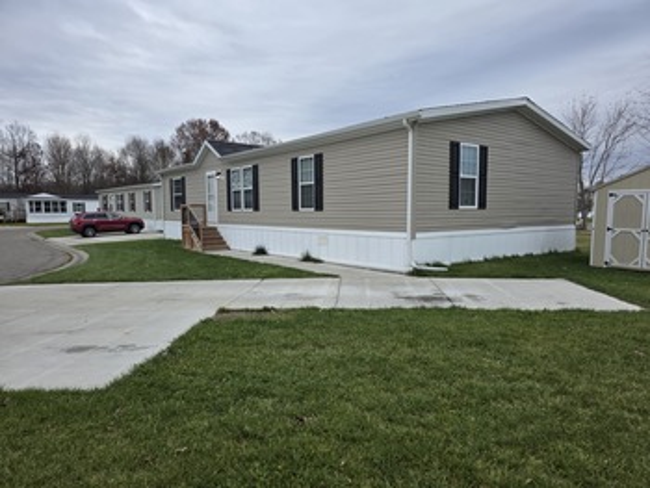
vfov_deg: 58.9
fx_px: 432
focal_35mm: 23
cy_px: 244
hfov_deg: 73.9
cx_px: 325
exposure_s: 1/2240
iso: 80
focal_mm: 6.3
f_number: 1.7
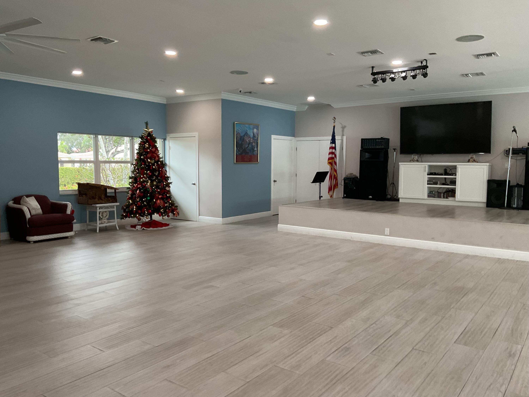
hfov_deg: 61.7
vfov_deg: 48.2
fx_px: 443
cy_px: 198
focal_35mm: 29
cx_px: 264
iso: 50
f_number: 1.8
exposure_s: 1/60
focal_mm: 3
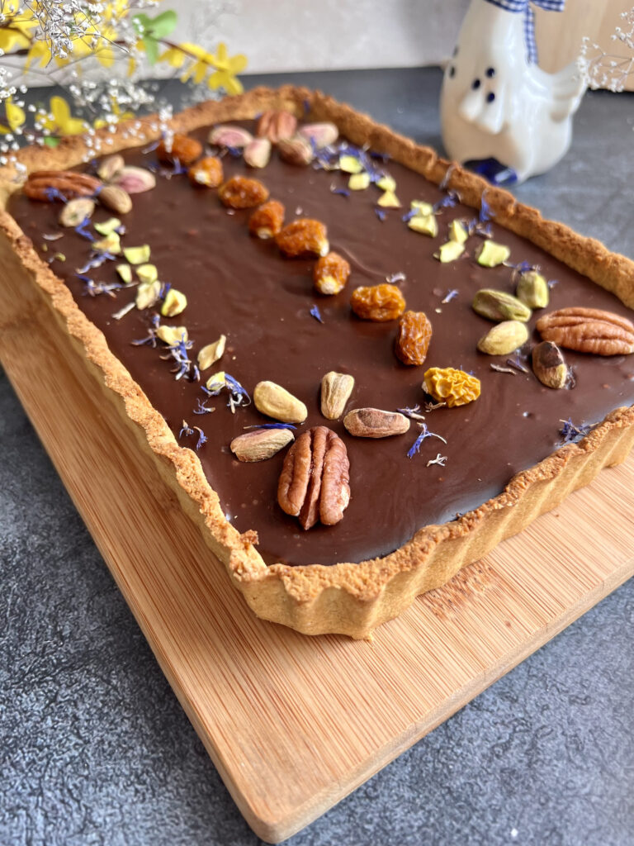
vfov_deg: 67.3
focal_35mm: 26
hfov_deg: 53.1
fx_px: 635
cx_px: 317
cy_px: 423
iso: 100
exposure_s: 1/121
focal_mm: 5.7
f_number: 1.5
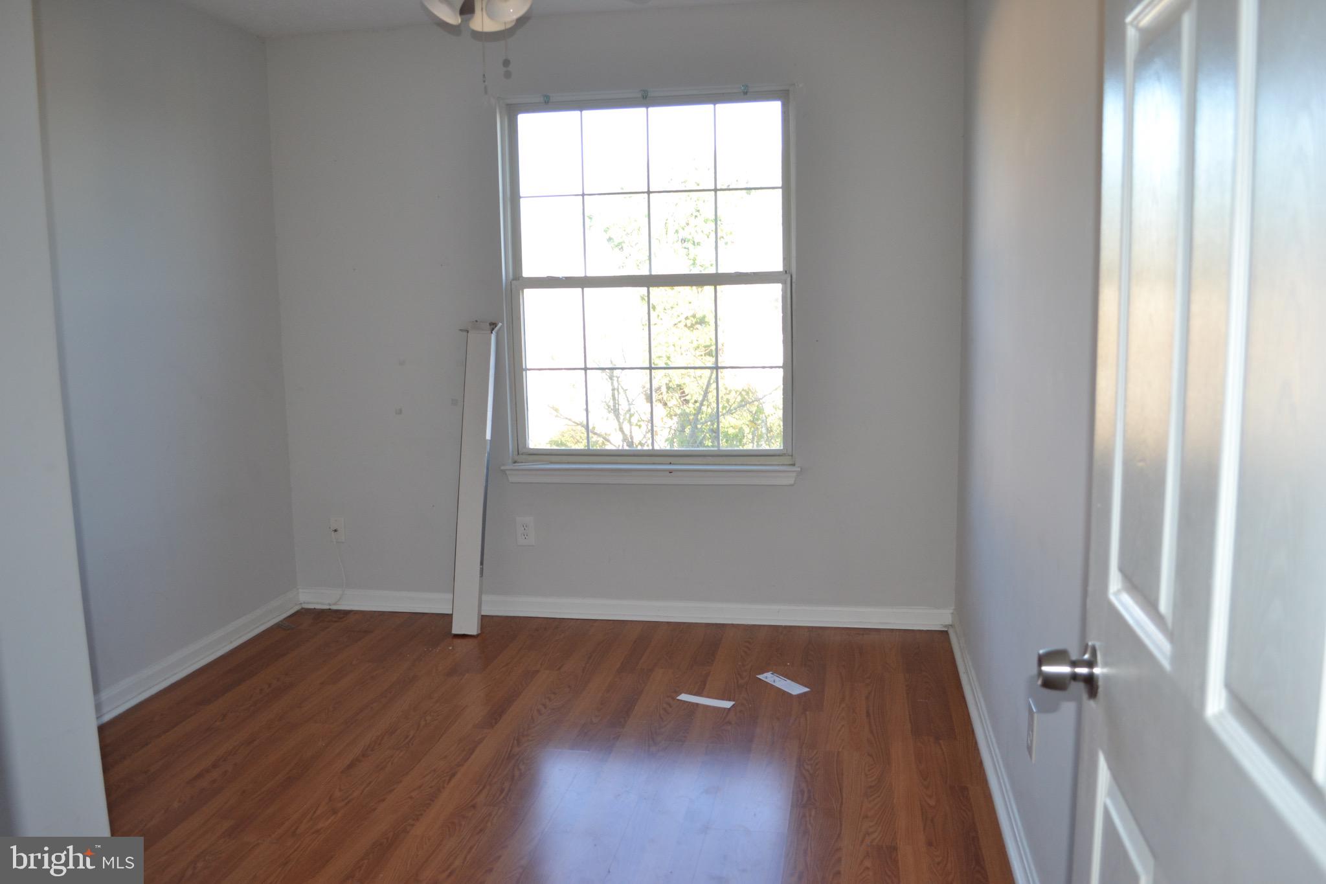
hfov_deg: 67.4
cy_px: 442
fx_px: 994
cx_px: 663
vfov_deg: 47.9
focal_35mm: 27
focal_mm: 18
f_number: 4
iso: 400
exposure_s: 1/125
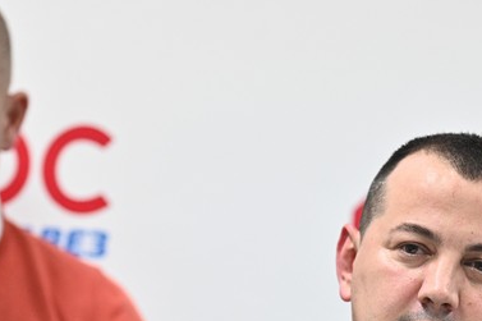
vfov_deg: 5.3
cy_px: 319
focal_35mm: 259
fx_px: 3466
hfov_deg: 7.9
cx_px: 418
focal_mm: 122
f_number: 2.8
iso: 1600
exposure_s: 1/160
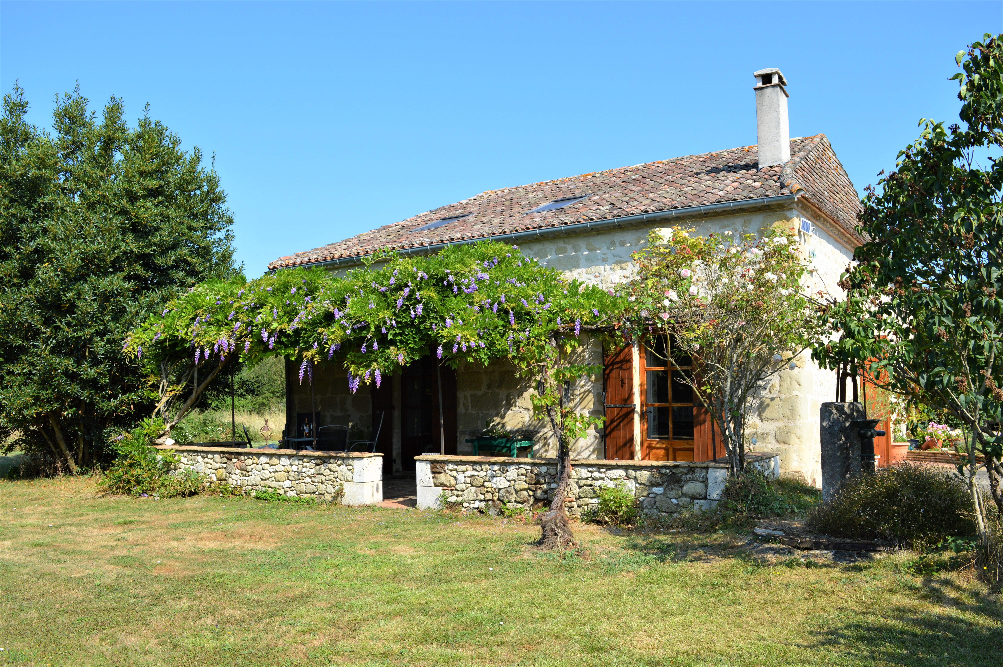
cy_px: 334
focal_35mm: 30
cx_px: 502
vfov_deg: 43.5
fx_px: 835
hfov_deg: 62.0
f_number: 8
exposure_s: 1/250
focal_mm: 20
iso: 100
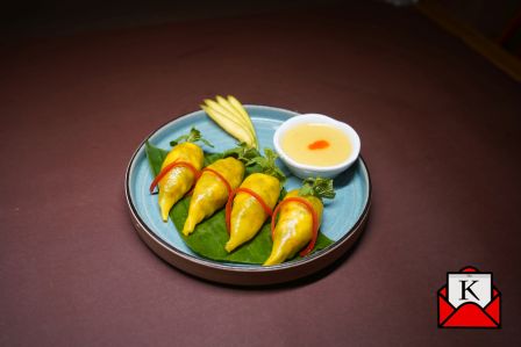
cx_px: 260
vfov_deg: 37.9
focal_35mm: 35
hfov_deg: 54.4
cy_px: 174
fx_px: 507
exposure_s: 1/200
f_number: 4.5
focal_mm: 35
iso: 640
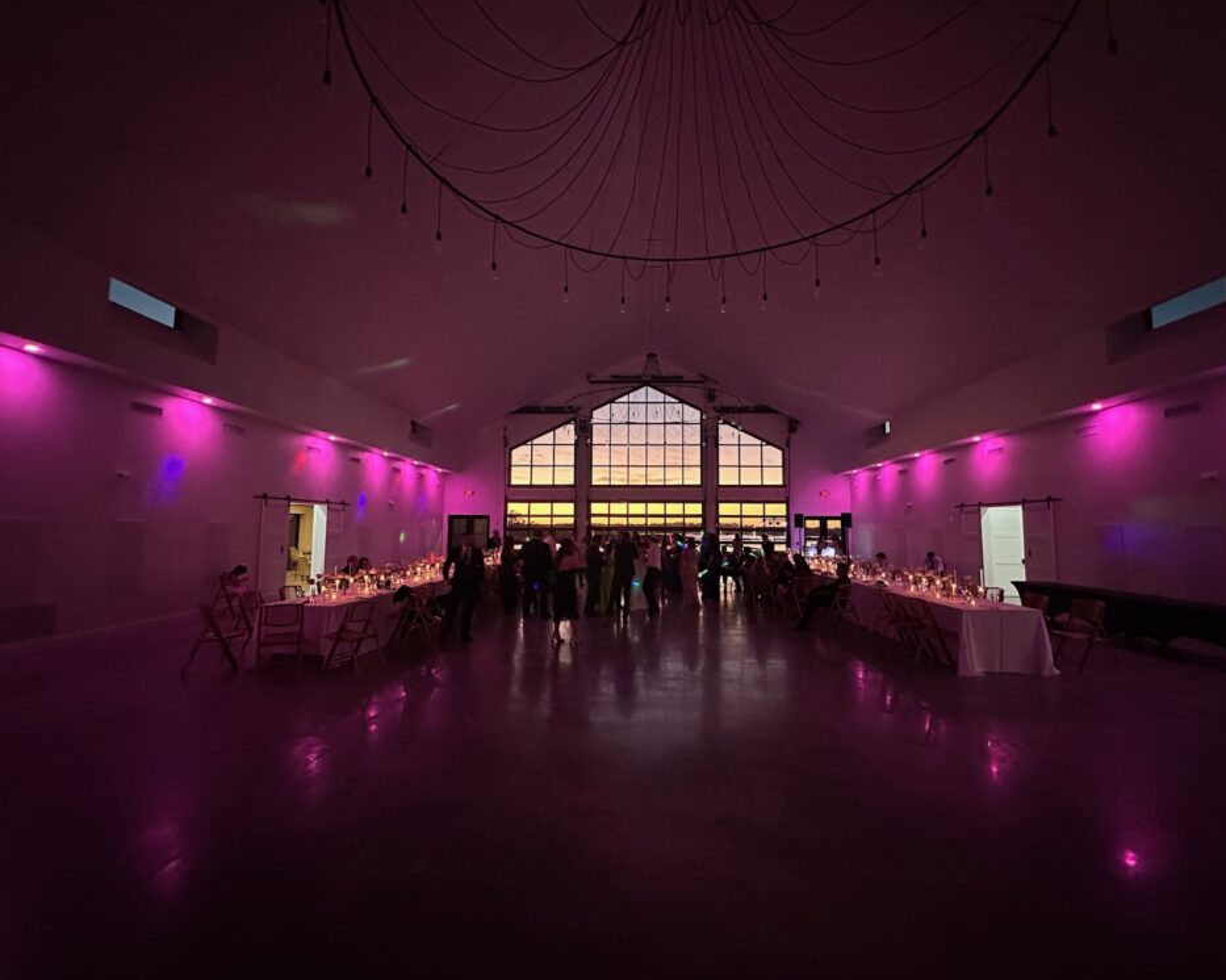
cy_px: 481
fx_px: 544
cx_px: 631
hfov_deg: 96.8
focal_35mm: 15
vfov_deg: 84.0
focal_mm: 2.22
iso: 1000
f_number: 2.2
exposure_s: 1/60
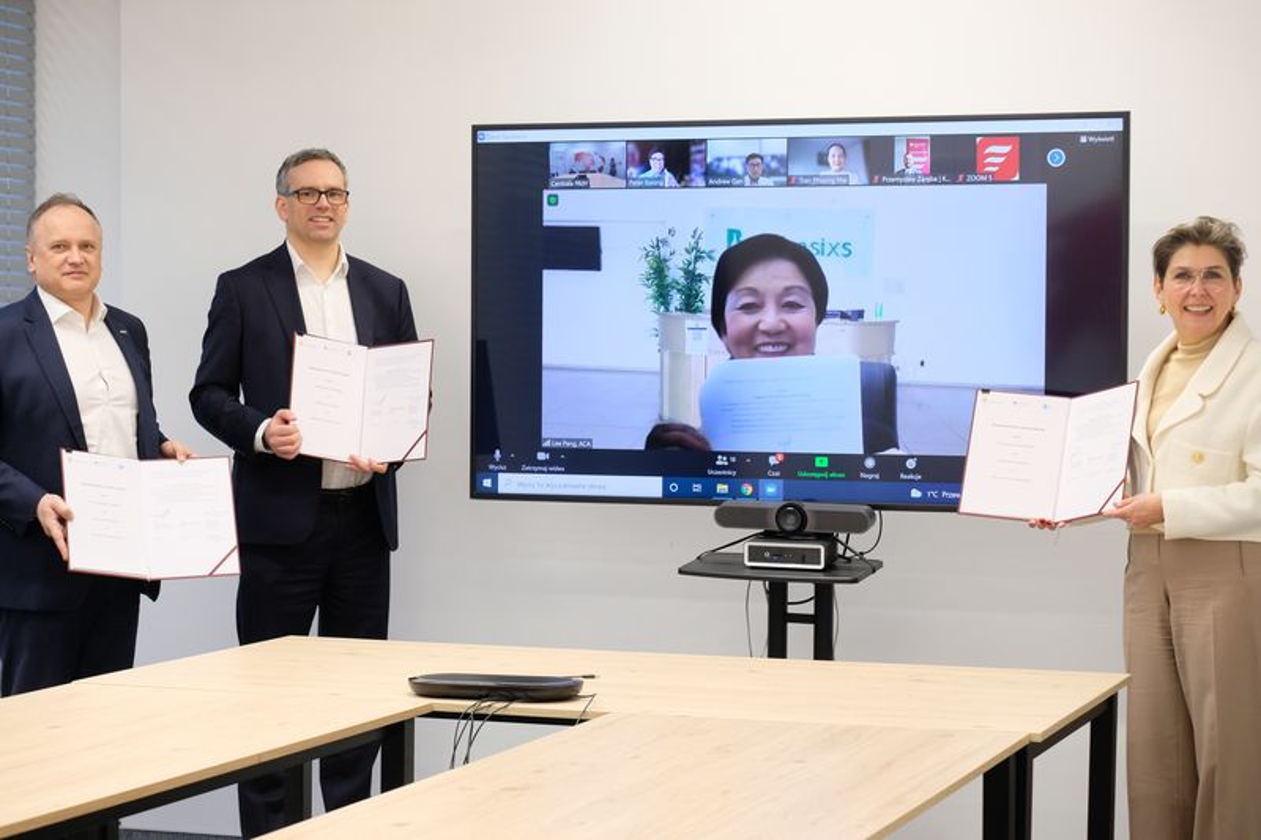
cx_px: 630
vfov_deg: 18.2
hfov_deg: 27.0
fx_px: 2626
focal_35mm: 75
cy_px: 420
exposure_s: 1/34
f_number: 4.5
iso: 800
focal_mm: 50
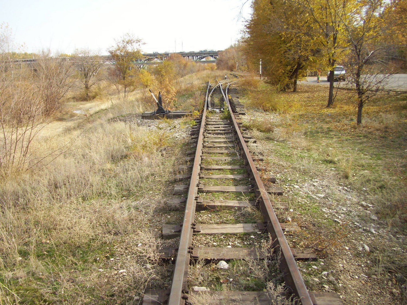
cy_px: 152
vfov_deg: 41.8
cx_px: 204
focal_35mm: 34
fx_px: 400
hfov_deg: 54.0
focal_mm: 5.7
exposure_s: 1/400
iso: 80
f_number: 2.9
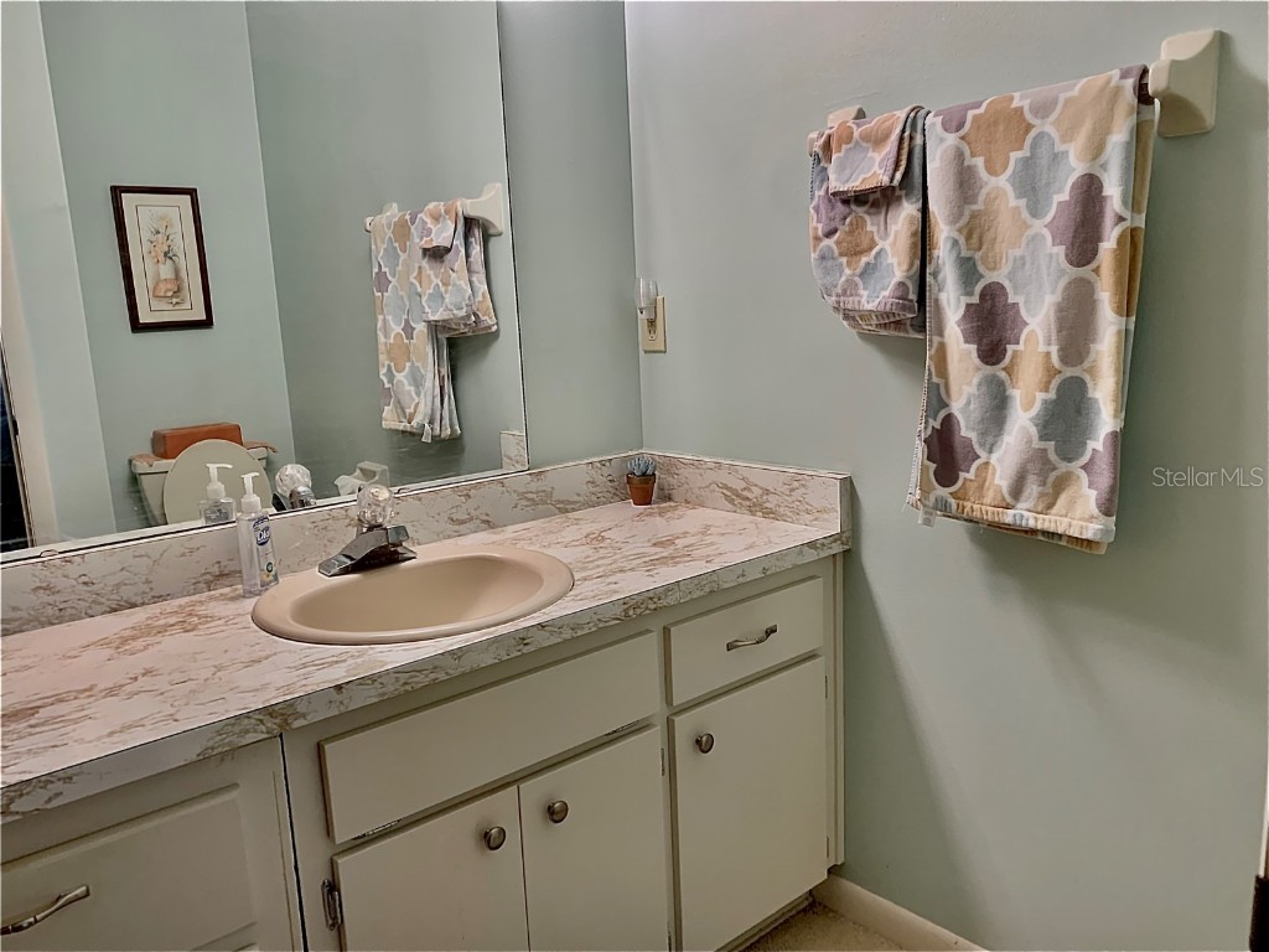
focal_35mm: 26
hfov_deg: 67.3
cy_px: 476
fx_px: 953
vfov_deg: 53.1
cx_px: 634
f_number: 1.8
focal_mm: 4.25
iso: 80
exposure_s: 1/60
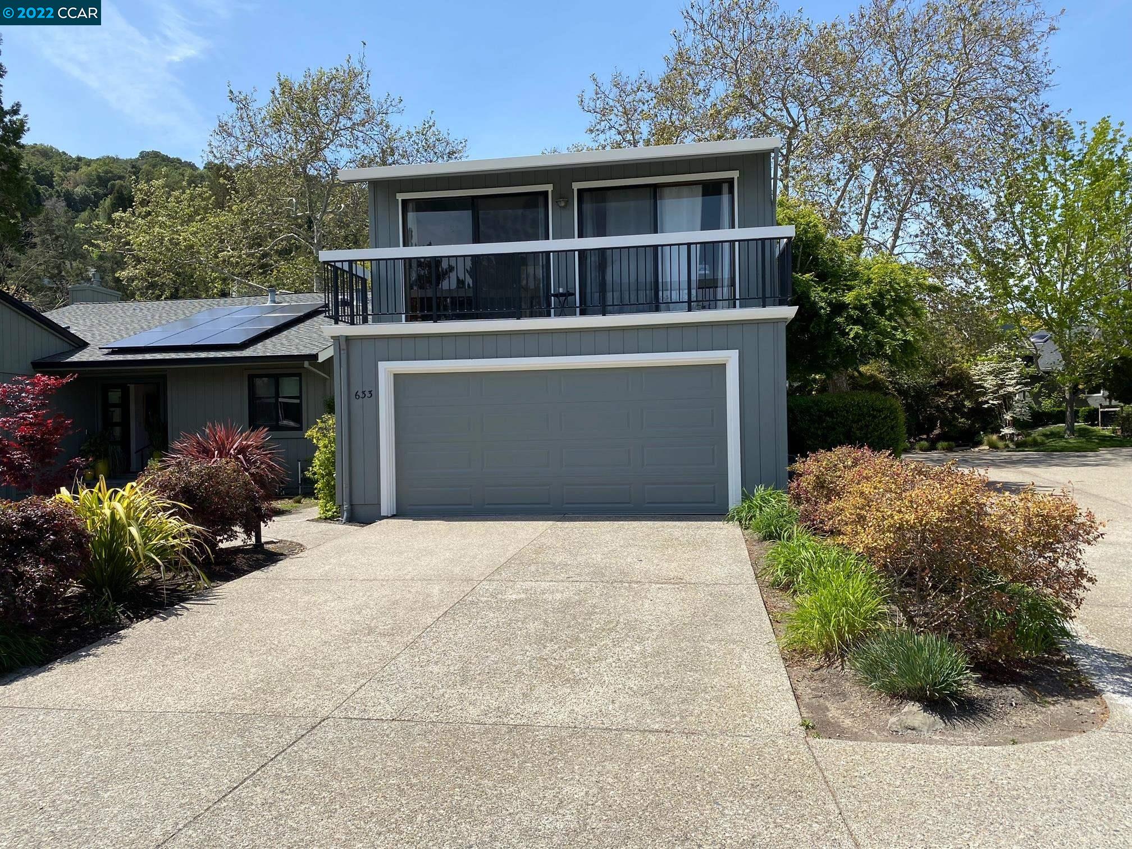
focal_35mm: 26
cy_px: 424
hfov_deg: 67.3
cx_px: 566
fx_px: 850
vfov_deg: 53.1
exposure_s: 1/2410
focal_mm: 4.25
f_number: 1.8
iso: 32
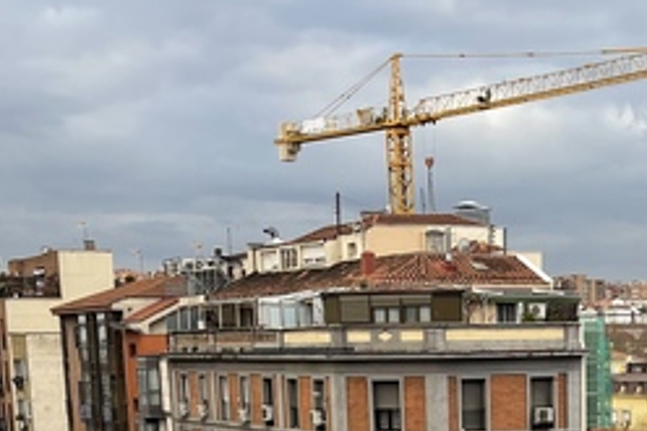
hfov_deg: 23.8
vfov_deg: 14.7
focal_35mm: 84
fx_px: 1509
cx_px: 524
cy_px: 705
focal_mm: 5.1
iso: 32
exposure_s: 1/486
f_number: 1.6
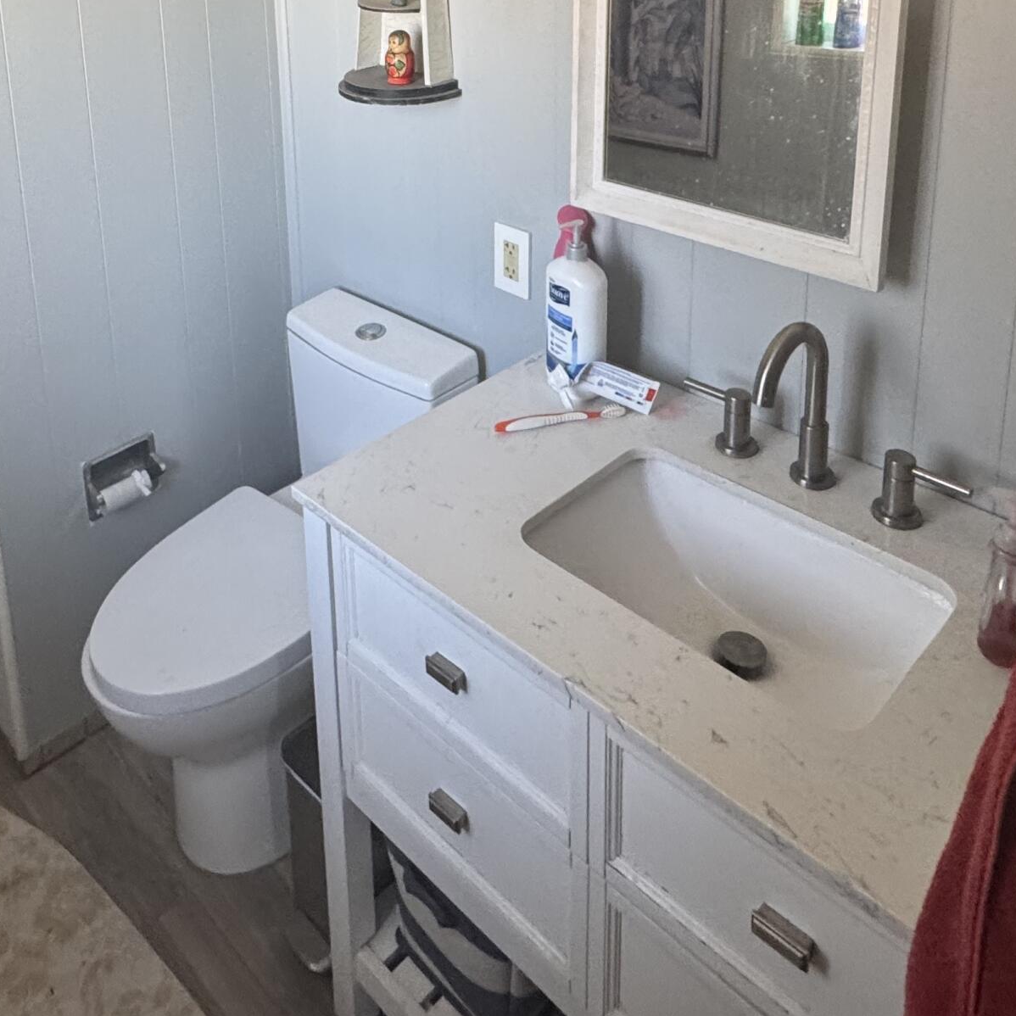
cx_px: 343
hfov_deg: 51.6
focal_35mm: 31
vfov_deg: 46.7
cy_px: 79
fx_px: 1029
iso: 250
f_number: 2.2
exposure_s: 1/120
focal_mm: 2.22
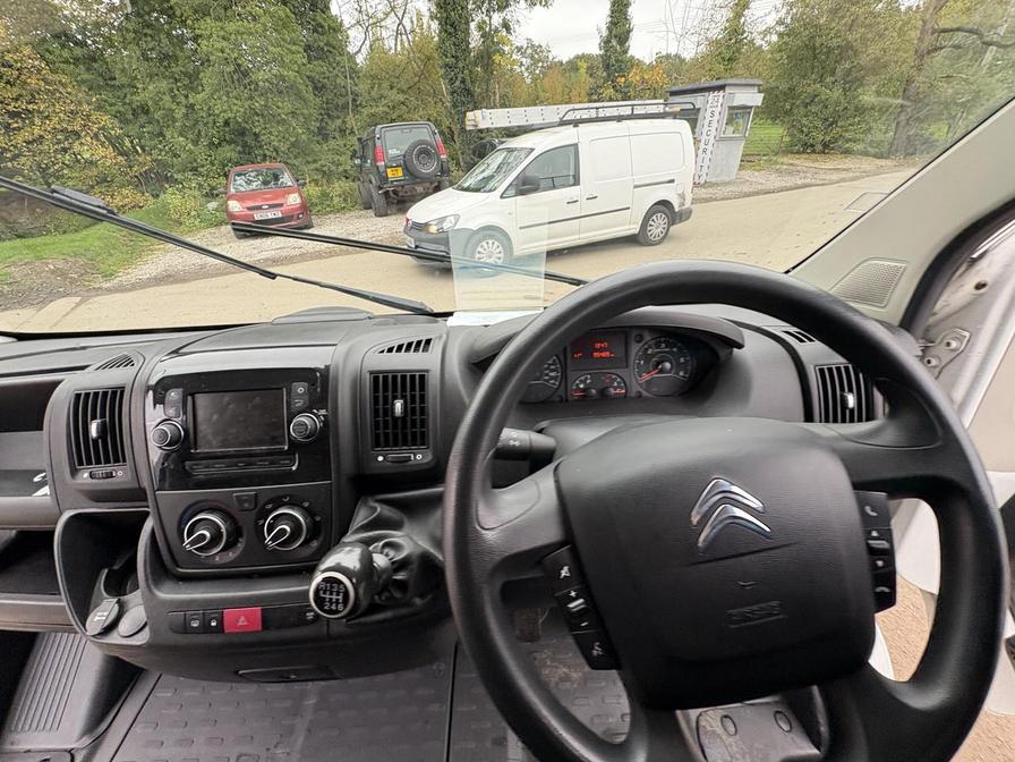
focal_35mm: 14
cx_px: 508
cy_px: 381
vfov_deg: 85.7
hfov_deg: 102.1
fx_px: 411
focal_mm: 2.22
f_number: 2.2
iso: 160
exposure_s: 1/99
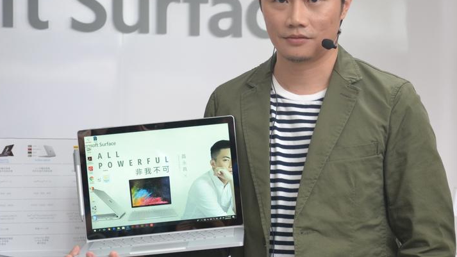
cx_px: 265
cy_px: 110
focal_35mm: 138
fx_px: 1672
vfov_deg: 8.8
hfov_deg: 15.6
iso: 800
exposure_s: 1/100
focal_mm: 58
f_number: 6.3
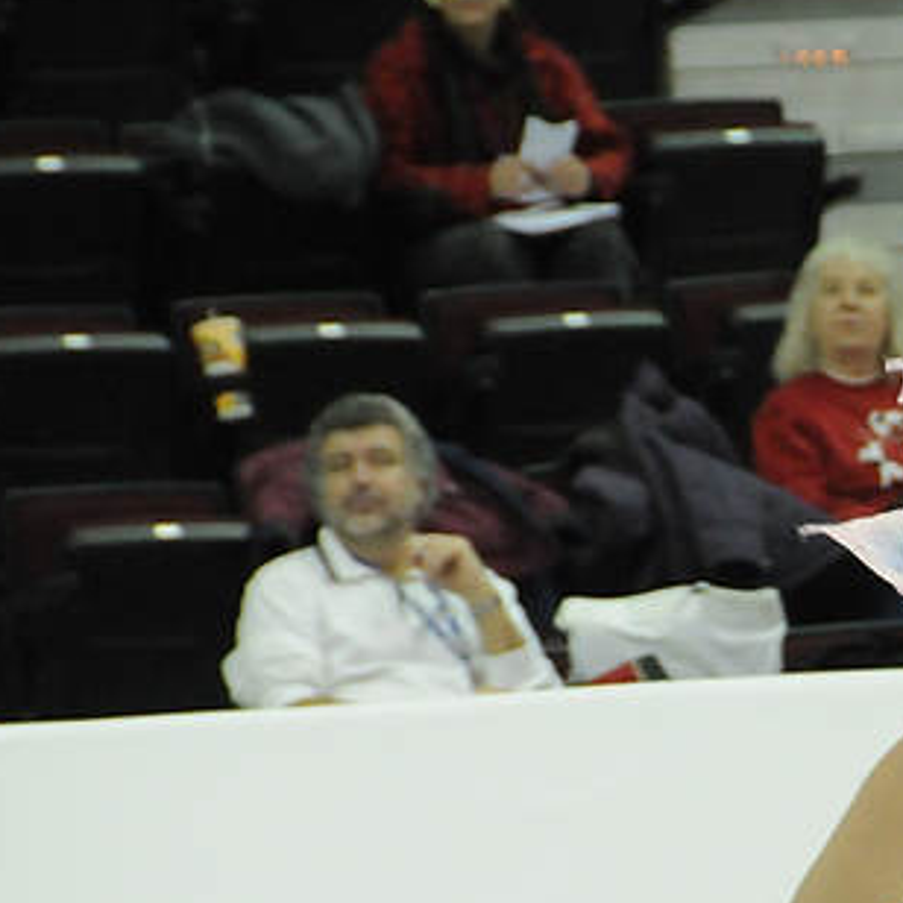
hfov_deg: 3.1
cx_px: 1038
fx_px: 16616
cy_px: 761
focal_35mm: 563
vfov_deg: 3.1
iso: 3200
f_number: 5.6
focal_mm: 170
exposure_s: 1/800
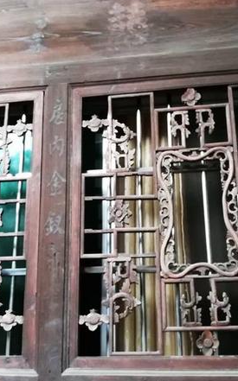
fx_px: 468
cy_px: 206
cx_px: 106
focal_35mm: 45
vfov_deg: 44.4
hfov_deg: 28.5
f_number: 2.2
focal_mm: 3.83
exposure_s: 1/33.3
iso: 400
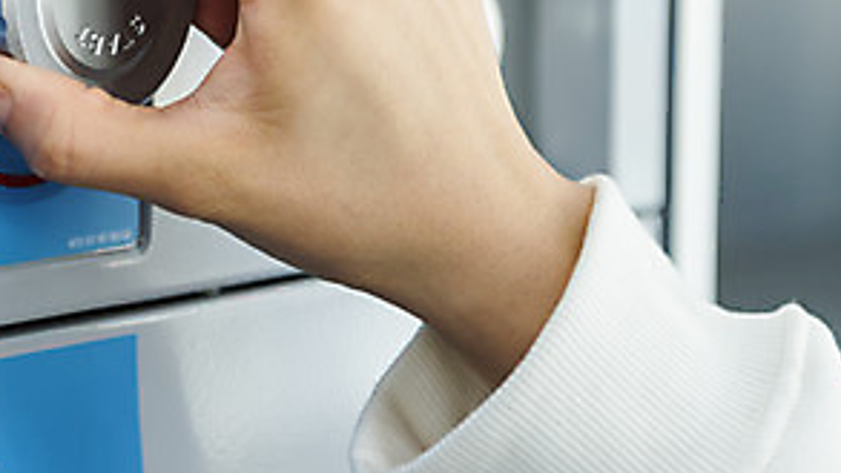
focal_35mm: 150
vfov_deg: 8.0
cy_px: -49
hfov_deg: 14.3
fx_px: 3346
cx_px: 291
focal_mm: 70
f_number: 2.8
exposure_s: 1/200
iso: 500
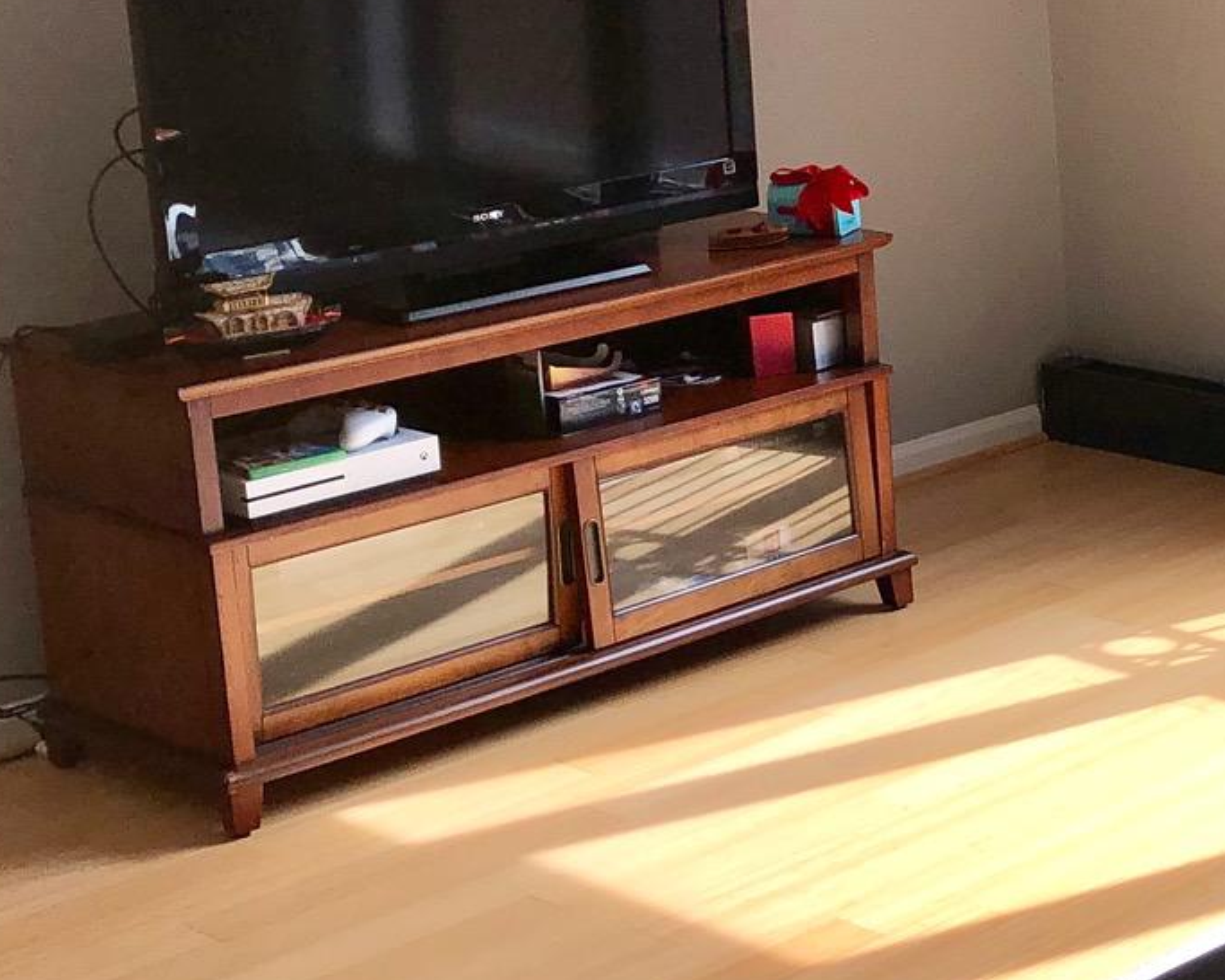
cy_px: 345
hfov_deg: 21.3
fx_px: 2972
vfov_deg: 18.7
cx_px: 1553
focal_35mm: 82
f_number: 1.8
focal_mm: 4
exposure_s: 1/225
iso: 20
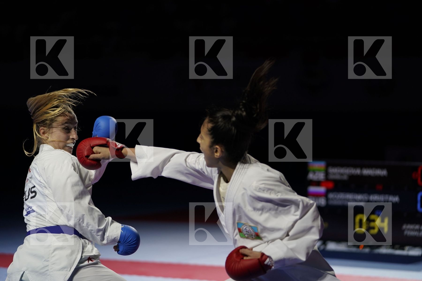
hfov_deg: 17.1
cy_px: 140
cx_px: 211
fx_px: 1407
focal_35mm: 120
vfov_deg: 11.4
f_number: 2.8
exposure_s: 1/1000
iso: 640
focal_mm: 120
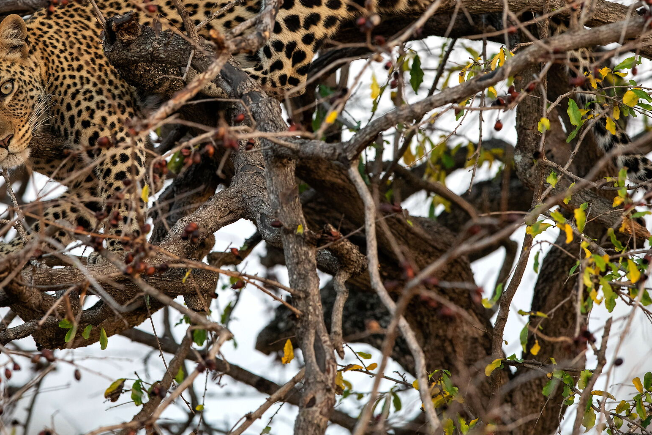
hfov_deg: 3.3
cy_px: 101
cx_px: 288
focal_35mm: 622
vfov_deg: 2.2
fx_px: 11265
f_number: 5
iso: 1600
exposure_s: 1/250
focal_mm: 400
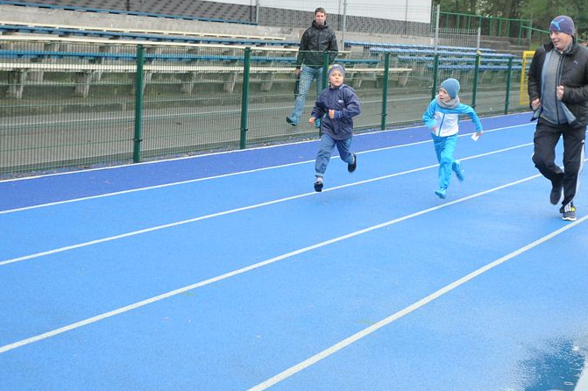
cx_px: 329
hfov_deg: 26.7
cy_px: 158
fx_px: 1240
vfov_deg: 17.9
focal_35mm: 76
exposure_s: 1/160
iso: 1000
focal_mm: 40
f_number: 6.3
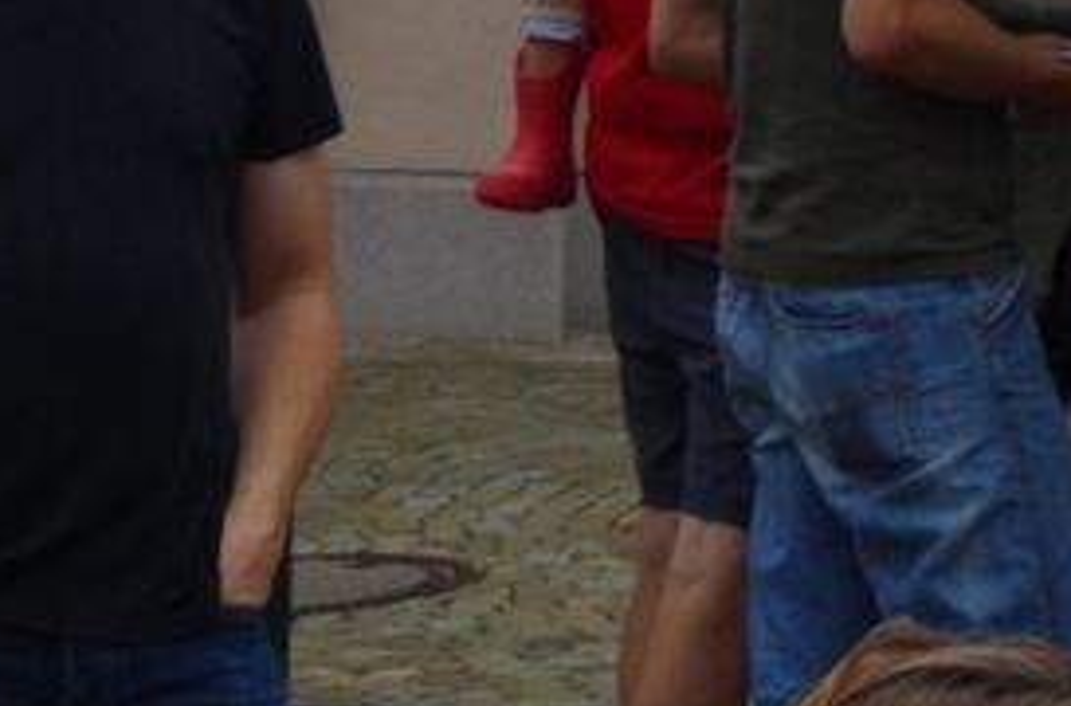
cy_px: -275
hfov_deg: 7.8
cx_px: -1208
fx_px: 7442
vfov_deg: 5.4
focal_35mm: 251
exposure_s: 1/60
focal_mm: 37.5
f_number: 7.1
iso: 800
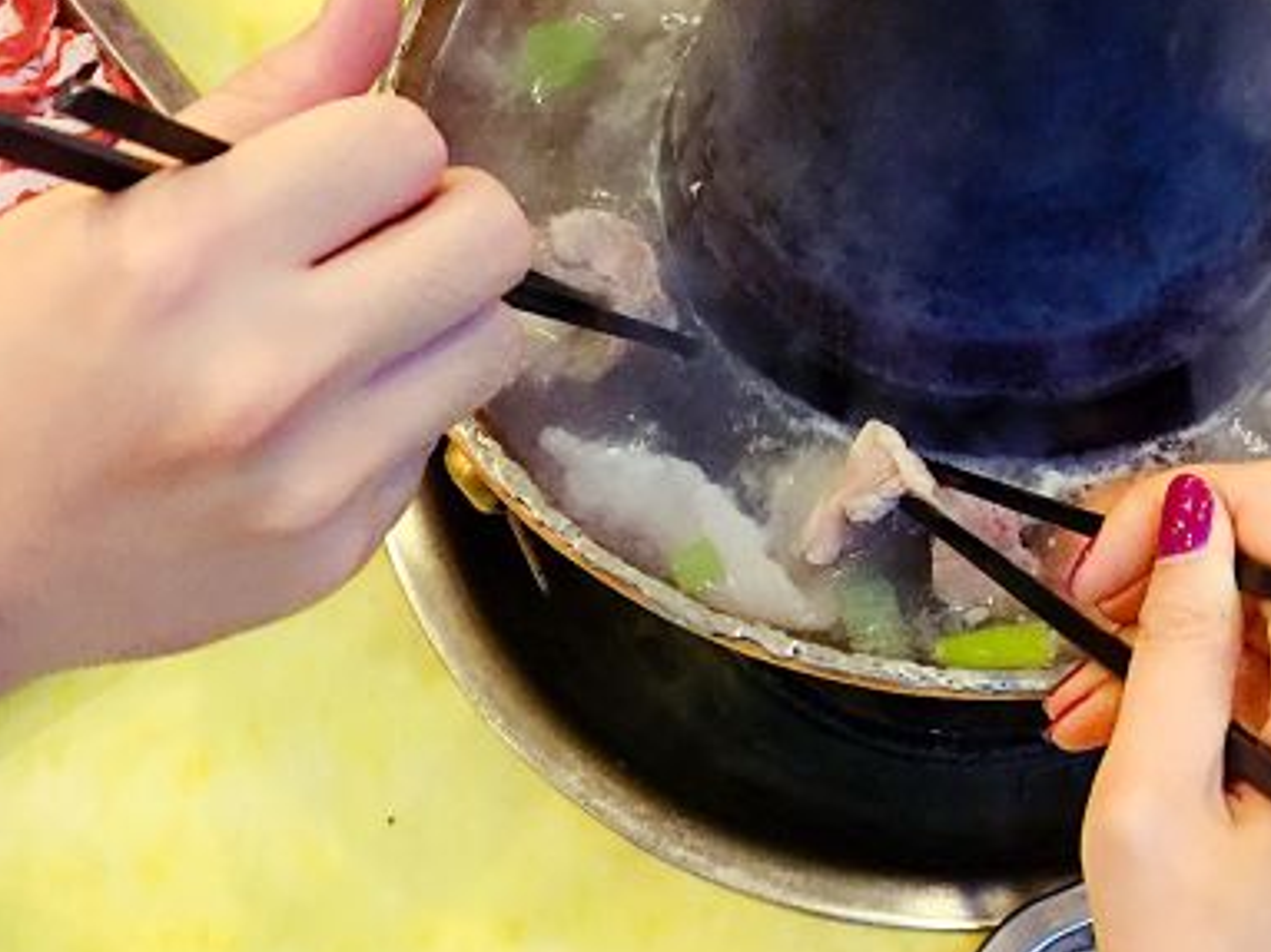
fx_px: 1945
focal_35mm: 53
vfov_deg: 27.2
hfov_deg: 34.8
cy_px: 267
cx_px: 1052
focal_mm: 4.15
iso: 100
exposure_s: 1/17
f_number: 2.2
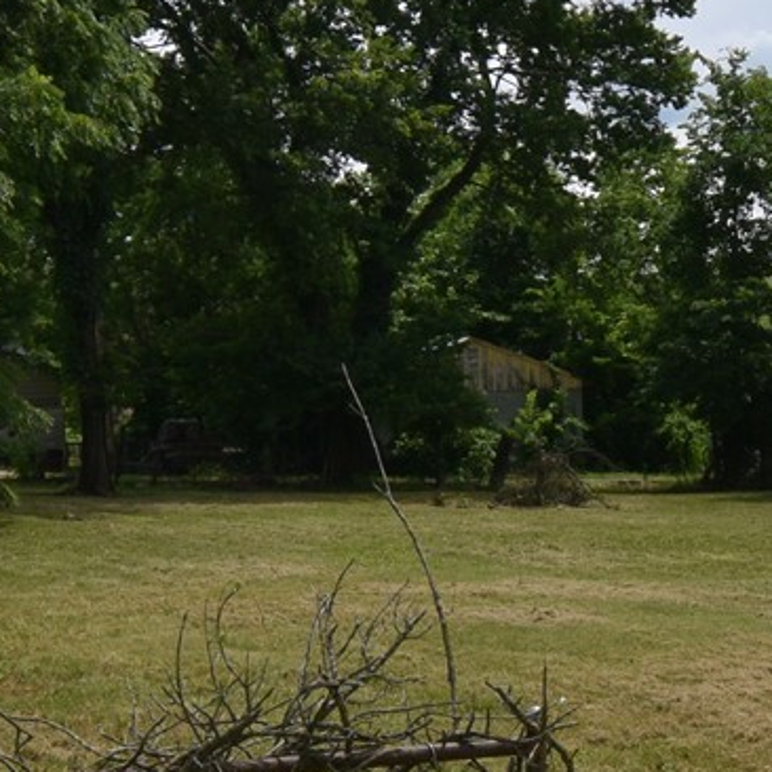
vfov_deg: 24.3
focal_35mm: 71
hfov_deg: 23.9
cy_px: 427
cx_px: 631
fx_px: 1791
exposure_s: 1/400
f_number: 10
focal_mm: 10
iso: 200
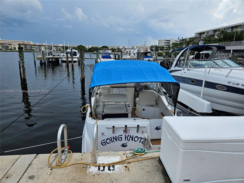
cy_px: 92
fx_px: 162
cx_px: 122
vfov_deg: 58.9
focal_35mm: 23
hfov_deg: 73.9
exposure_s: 1/2000
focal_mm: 5.4
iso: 50
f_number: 1.8
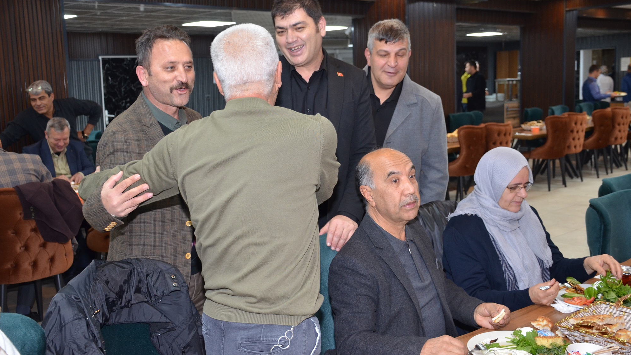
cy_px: 145
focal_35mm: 41
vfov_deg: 29.0
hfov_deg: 49.4
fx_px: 686
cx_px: 316
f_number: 4
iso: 800
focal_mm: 26
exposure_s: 1/60
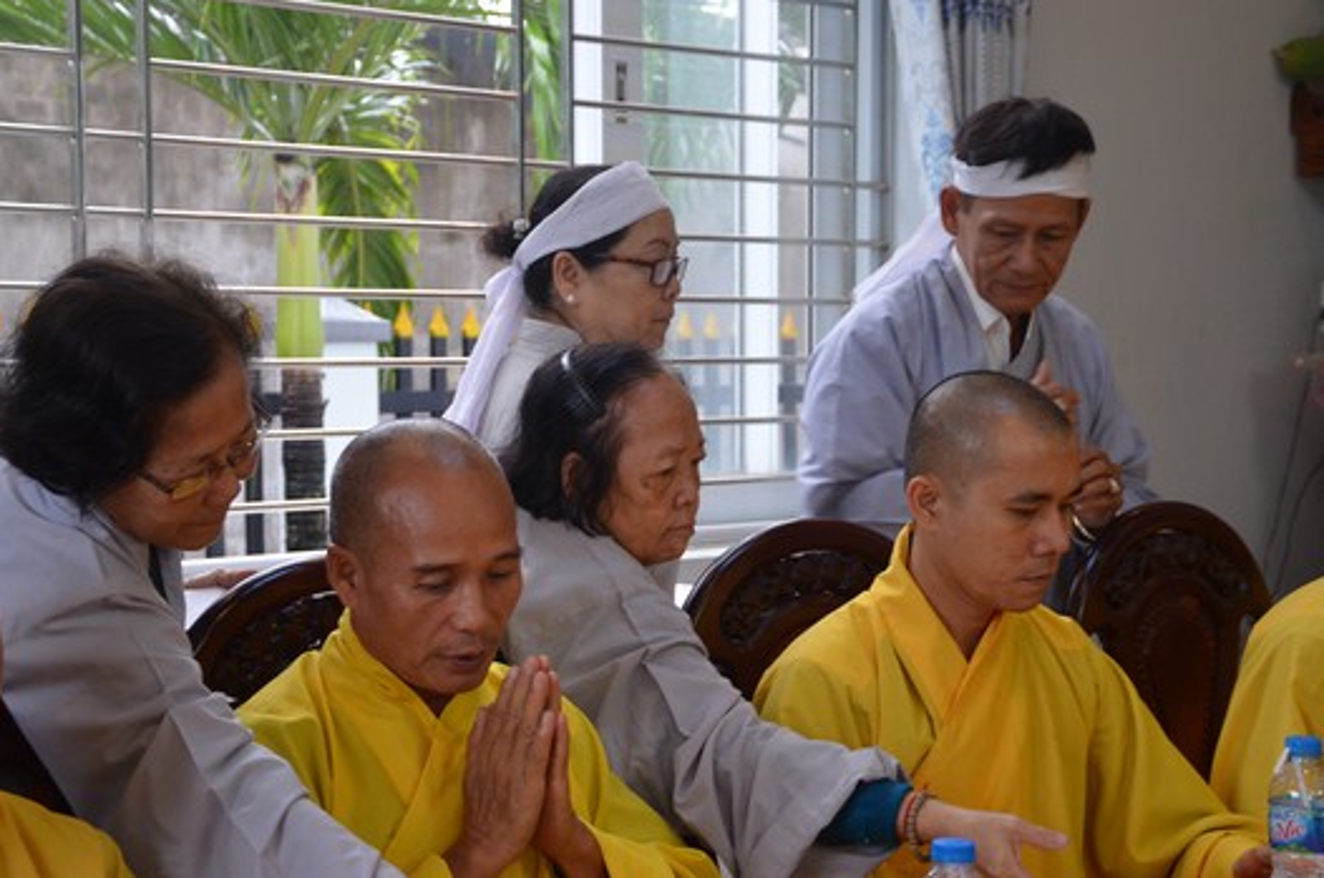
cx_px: 612
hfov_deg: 31.9
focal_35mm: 63
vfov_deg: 21.5
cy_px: 482
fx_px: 2313
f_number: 4.2
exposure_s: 1/50
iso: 640
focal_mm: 34
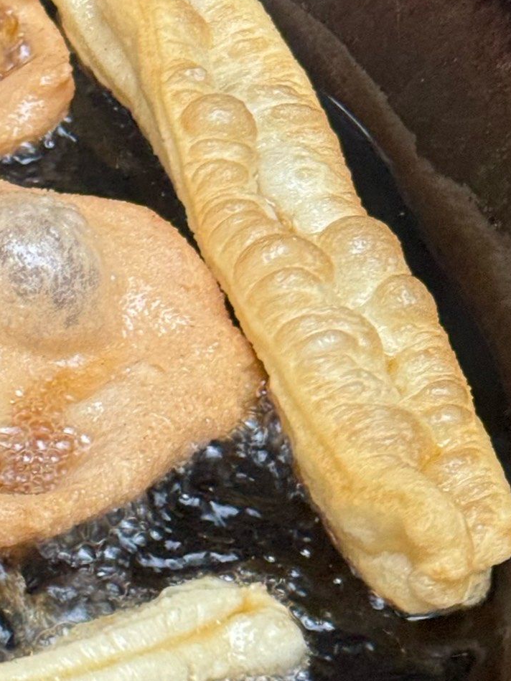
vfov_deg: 14.3
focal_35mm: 138
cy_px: 395
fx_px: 2717
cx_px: -197
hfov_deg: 10.5
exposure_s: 1/50
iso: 160
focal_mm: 6.86
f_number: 1.78
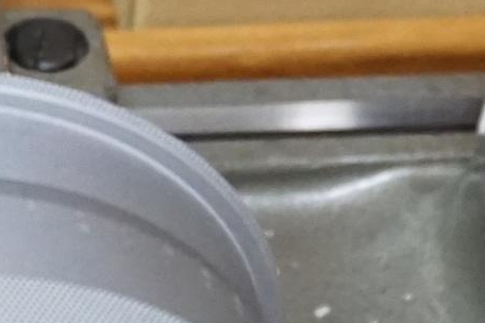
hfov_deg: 9.0
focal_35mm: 226
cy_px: 66
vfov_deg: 6.1
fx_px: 3039
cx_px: -141
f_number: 4
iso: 2500
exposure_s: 1/160
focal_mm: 21
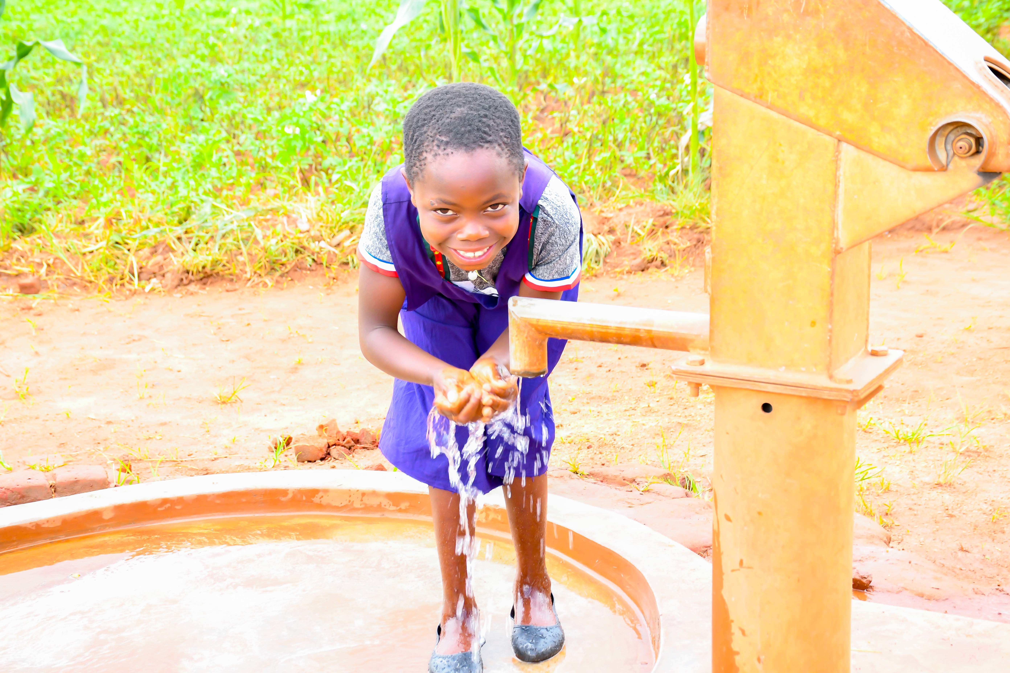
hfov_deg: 30.1
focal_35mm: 67
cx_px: 505
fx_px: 1880
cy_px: 336
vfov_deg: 20.3
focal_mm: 45
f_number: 8
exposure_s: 1/80
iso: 500
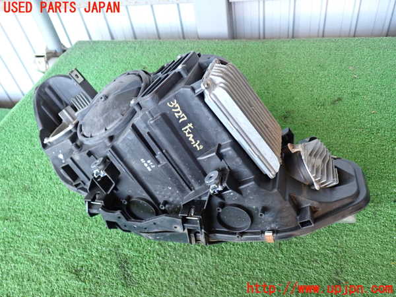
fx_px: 343
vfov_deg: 46.8
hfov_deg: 60.0
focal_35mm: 30
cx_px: 198
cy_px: 148
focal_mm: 5.4
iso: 250
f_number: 2.3
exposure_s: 1/30
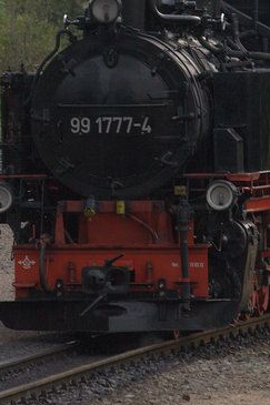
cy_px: -80
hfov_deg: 1.9
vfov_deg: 2.8
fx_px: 8208
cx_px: 1
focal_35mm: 729
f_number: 8
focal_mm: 229
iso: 250
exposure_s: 1/125
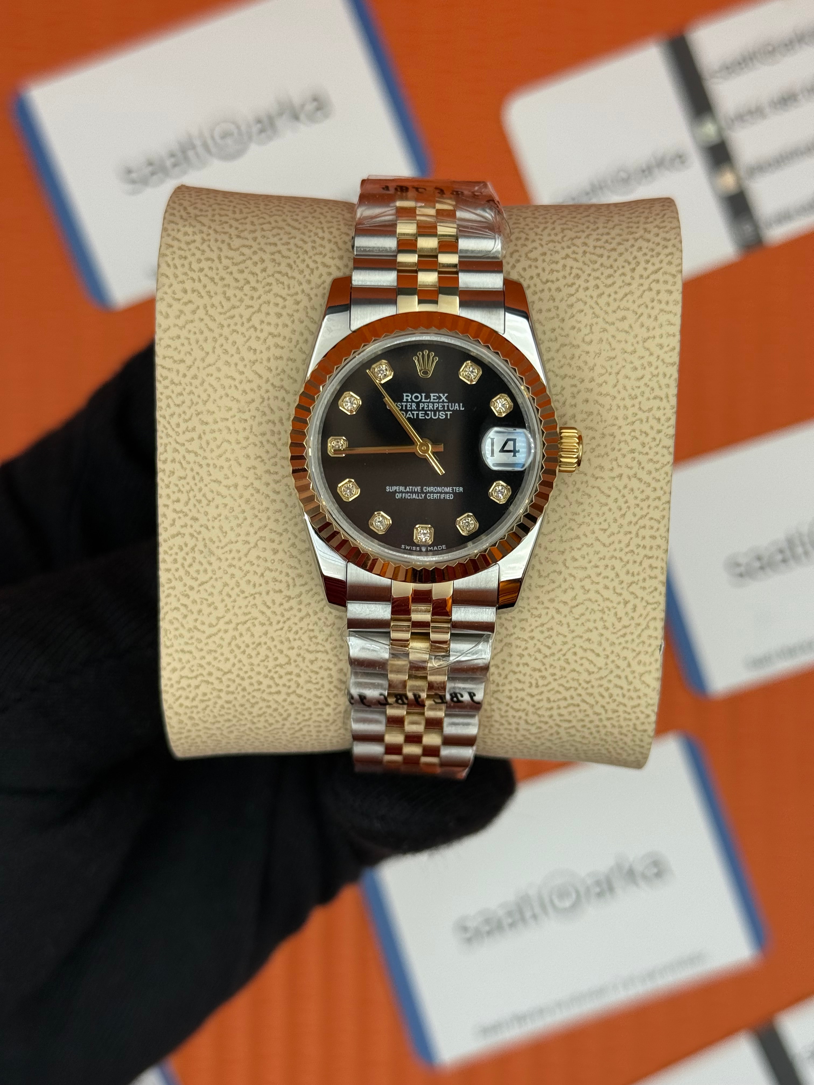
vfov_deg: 39.7
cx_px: 407
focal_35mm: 48
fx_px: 1505
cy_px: 542
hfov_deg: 30.3
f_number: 1.78
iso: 64
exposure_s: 1/754
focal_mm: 6.76
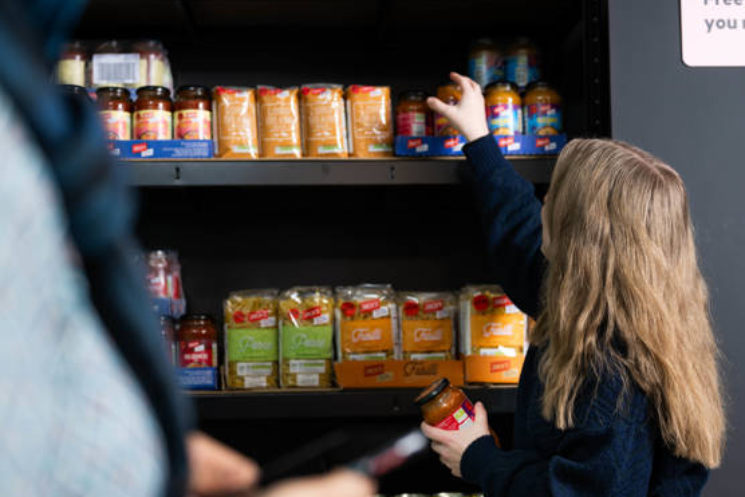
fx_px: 1304
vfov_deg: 21.6
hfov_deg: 31.9
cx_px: 415
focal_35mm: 63
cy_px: 290
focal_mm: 50
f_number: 2.8
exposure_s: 1/125
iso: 250
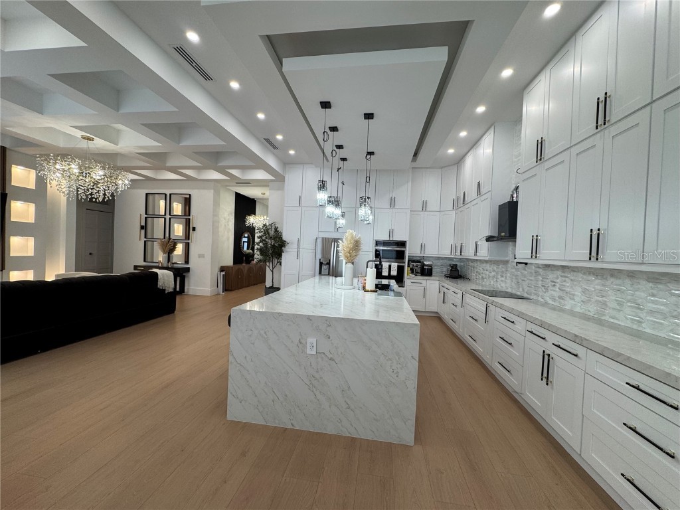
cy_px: 255
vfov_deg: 85.7
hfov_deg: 102.1
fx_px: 275
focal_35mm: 14
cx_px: 340
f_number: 2.2
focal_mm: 2.22
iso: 100
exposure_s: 1/120
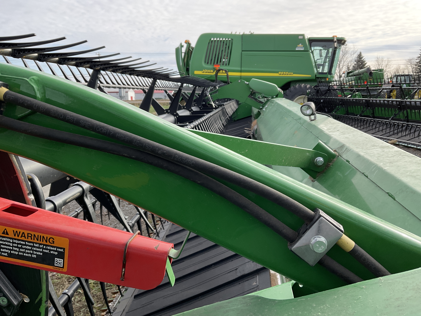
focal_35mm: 29
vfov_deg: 48.2
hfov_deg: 61.7
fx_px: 353
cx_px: 210
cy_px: 158
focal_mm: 3
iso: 16
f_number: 1.8
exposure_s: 1/599
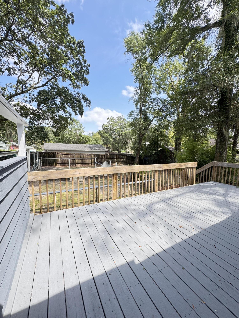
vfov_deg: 102.1
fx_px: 129
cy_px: 159
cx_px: 120
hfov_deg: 85.7
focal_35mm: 14
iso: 40
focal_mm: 2.22
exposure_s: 1/209
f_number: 2.2
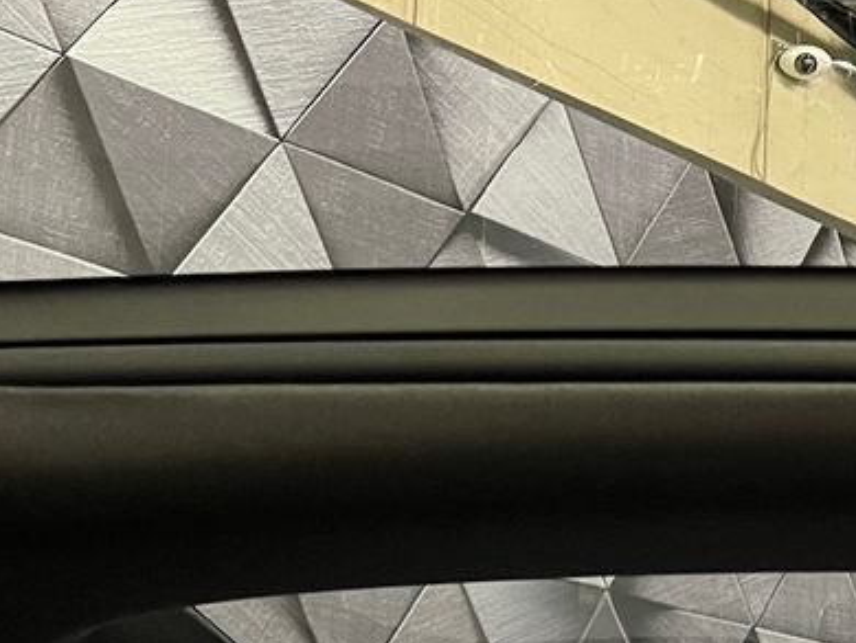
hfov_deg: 22.9
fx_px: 1979
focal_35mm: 80
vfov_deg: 17.6
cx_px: 948
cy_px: 764
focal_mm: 5.7
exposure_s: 1/30
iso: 640
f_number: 1.5
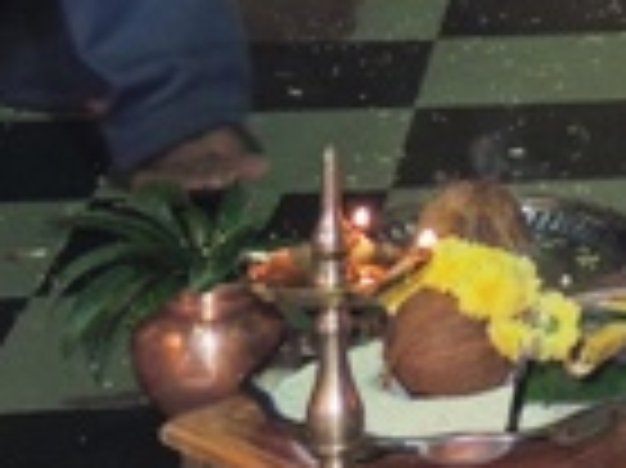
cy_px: -454
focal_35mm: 184
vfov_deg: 7.7
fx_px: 3325
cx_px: 1428
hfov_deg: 9.7
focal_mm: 7.1
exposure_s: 1/30
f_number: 3.3
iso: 200
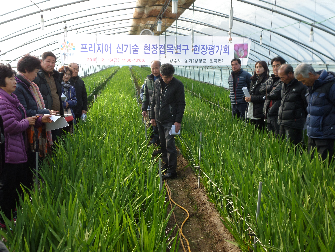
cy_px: 126
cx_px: 168
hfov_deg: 44.8
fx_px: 406
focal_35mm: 42
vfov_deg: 34.3
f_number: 3.9
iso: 80
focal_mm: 7.6
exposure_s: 1/180
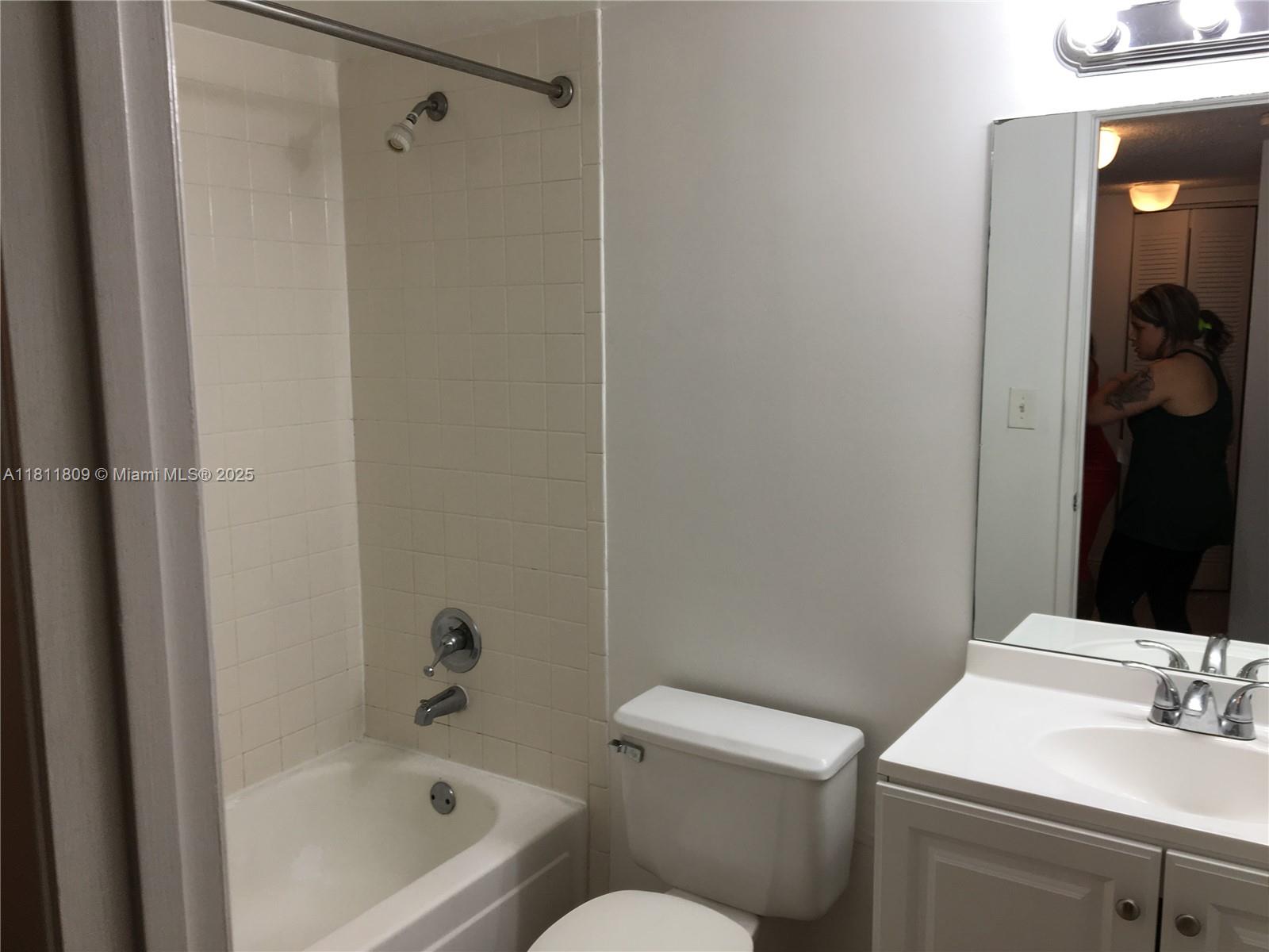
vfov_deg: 48.2
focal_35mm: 29
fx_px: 1063
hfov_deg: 61.7
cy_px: 476
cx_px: 634
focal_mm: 4.15
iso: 32
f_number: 2.2
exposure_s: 1/60
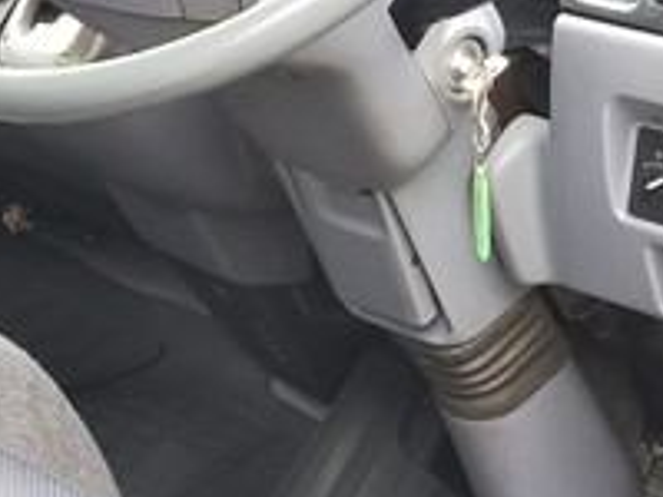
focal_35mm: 96
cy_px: 209
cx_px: 451
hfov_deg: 20.4
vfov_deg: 15.4
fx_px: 1839
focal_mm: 4
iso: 40
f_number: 2.2
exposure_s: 1/60
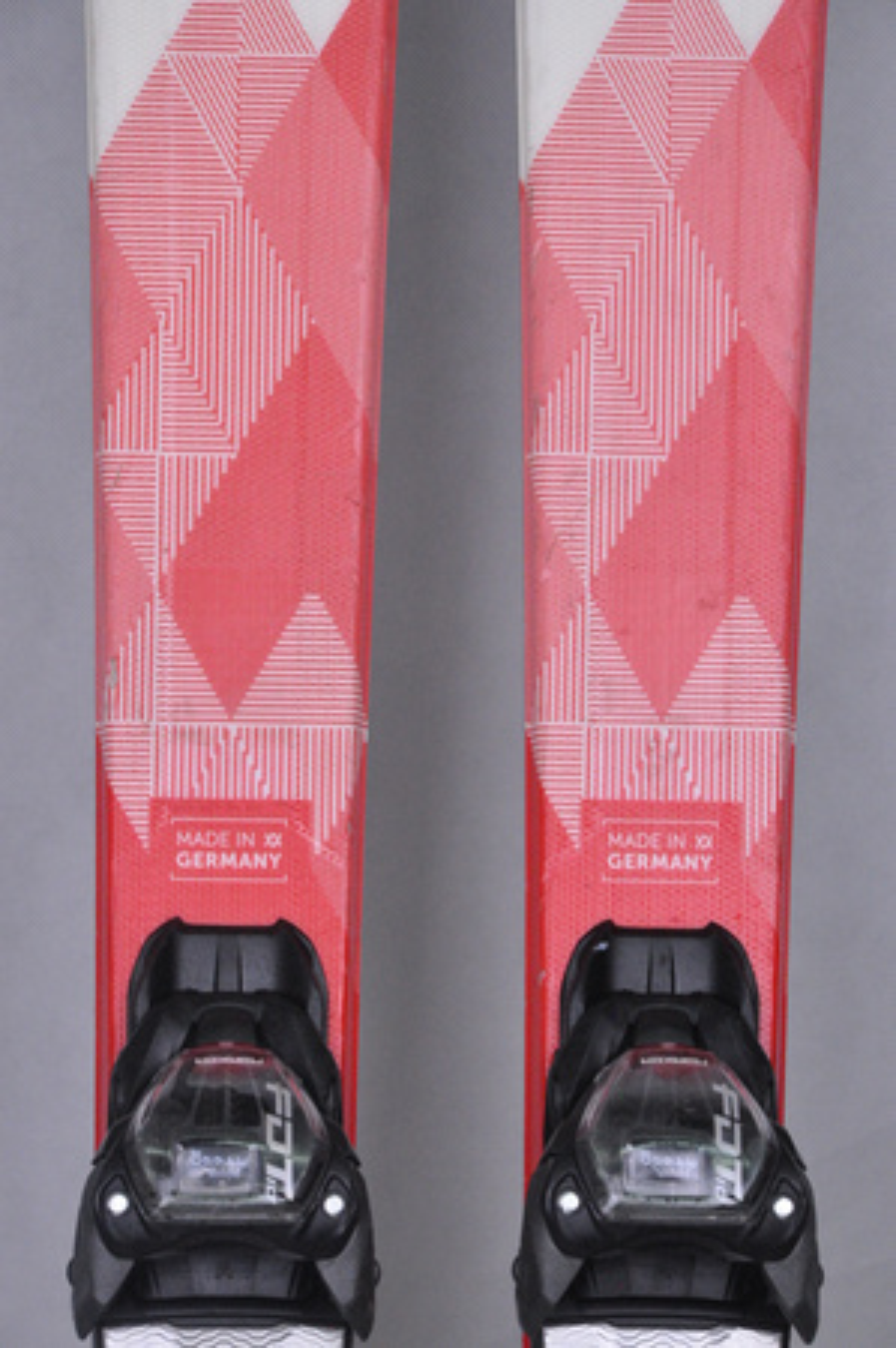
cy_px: 674
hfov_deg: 8.7
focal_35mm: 158
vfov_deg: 13.1
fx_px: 5893
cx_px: 448
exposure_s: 1/125
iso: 3200
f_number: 9.5
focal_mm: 105
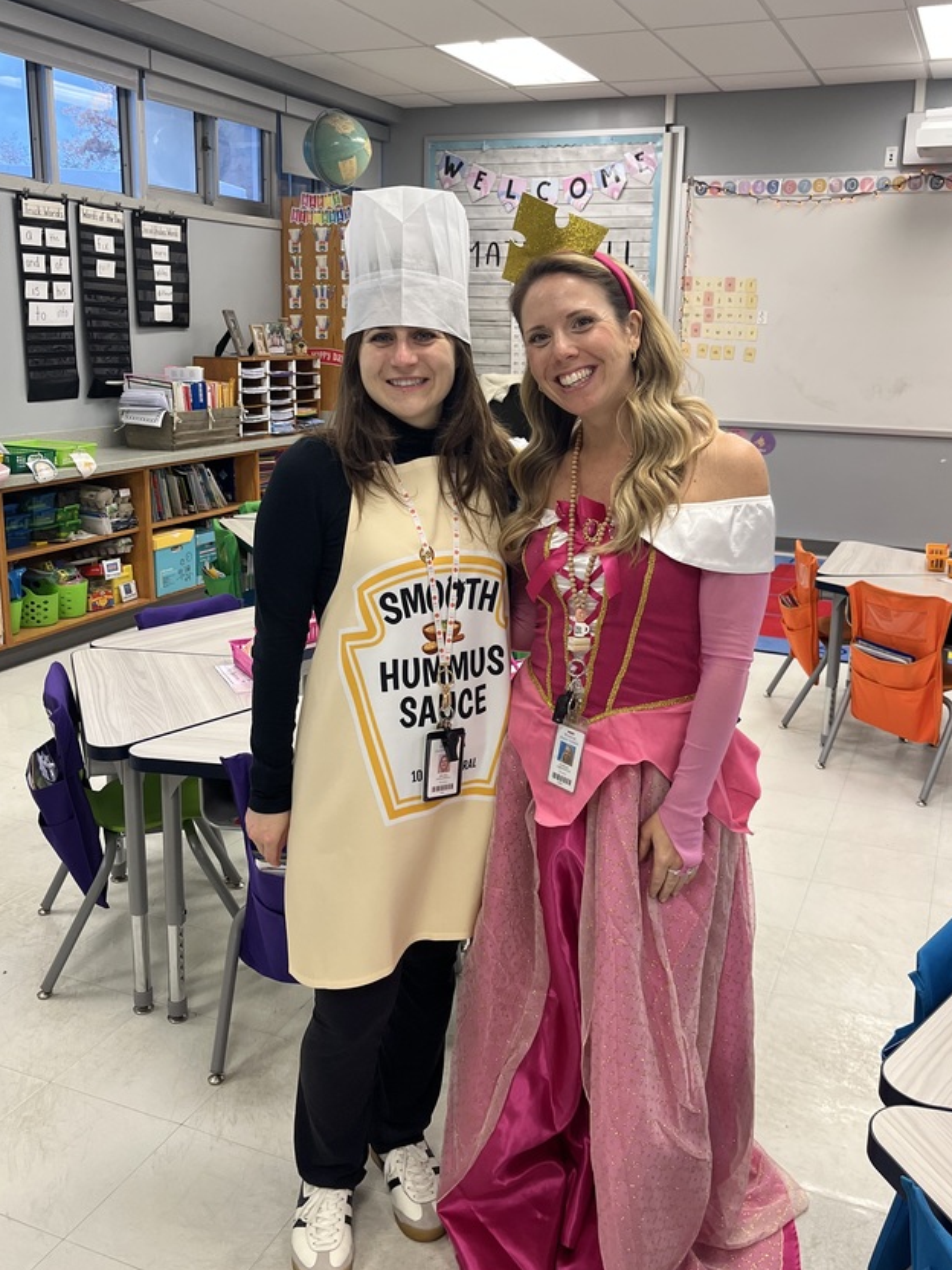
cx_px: 484
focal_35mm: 32
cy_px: 594
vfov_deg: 56.8
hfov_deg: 44.2
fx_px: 1173
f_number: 1.6
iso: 100
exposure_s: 1/100
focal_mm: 5.1
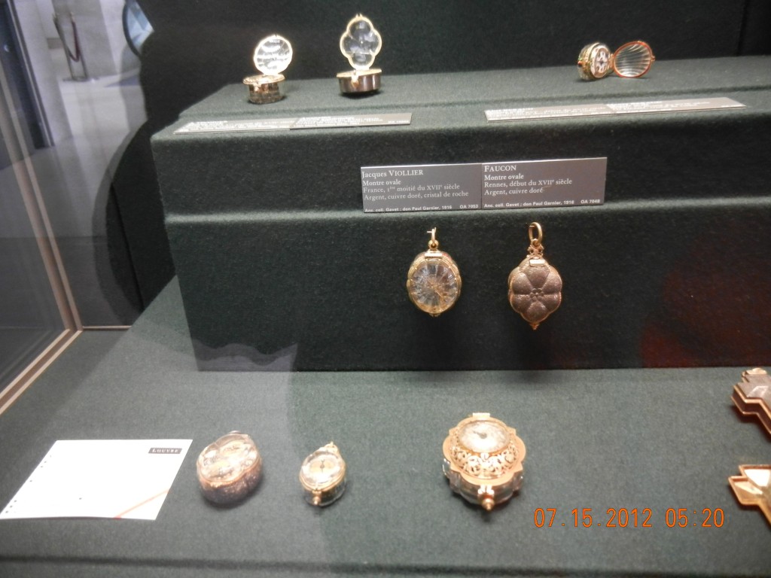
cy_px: 289
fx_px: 668
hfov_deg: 60.0
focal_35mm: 30
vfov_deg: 46.8
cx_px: 386
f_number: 3.5
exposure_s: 1/2.5
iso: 200
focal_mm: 5.4
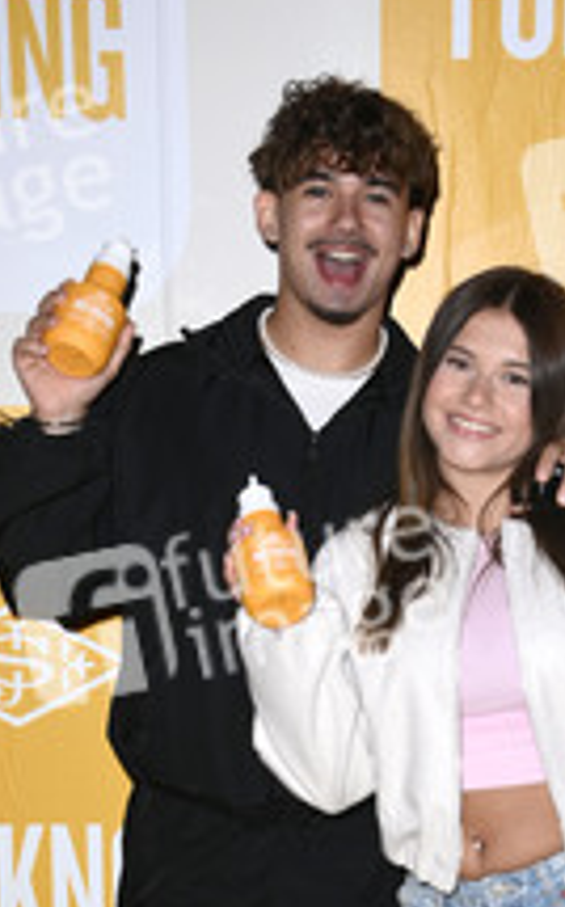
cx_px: 354
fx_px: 2246
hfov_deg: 14.3
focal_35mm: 91
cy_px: 818
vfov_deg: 22.3
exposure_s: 1/100
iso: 1000
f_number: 5.6
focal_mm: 48
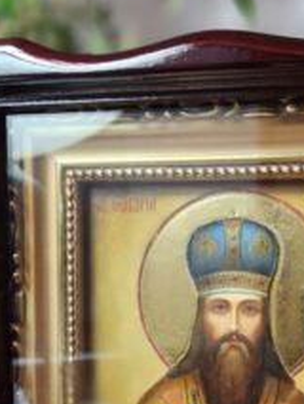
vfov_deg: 28.8
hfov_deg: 23.0
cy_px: 422
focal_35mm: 62
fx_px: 725
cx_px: 277
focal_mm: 5.4
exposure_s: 1/100
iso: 400
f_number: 1.8
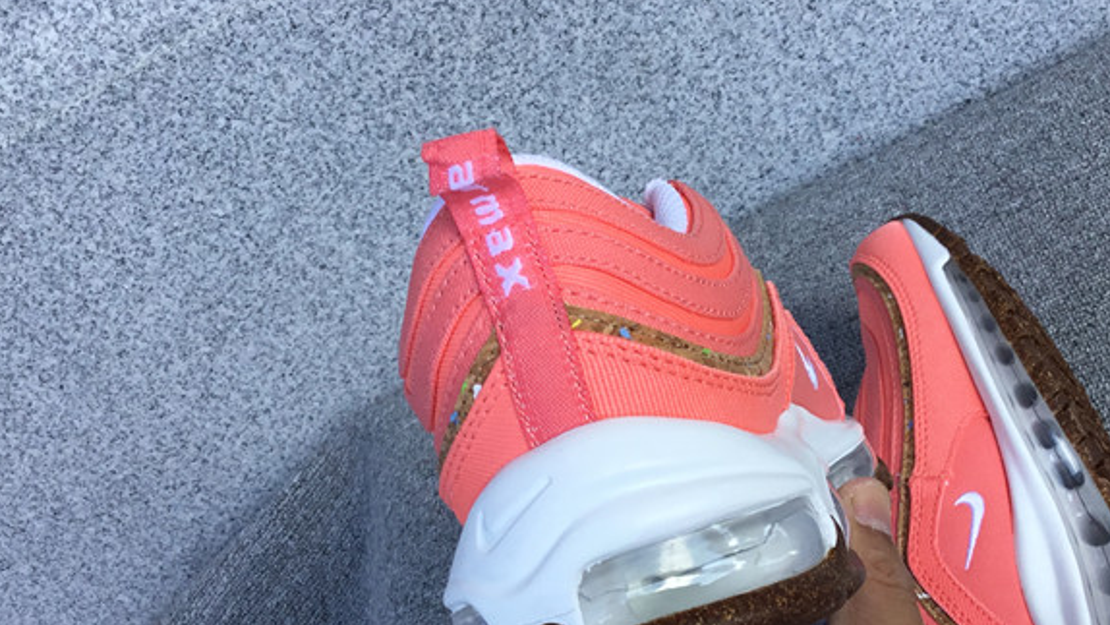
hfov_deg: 39.1
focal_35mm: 53
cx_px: 613
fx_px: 1560
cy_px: 289
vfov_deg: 22.6
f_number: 2.4
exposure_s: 1/292
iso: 25
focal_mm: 3.3
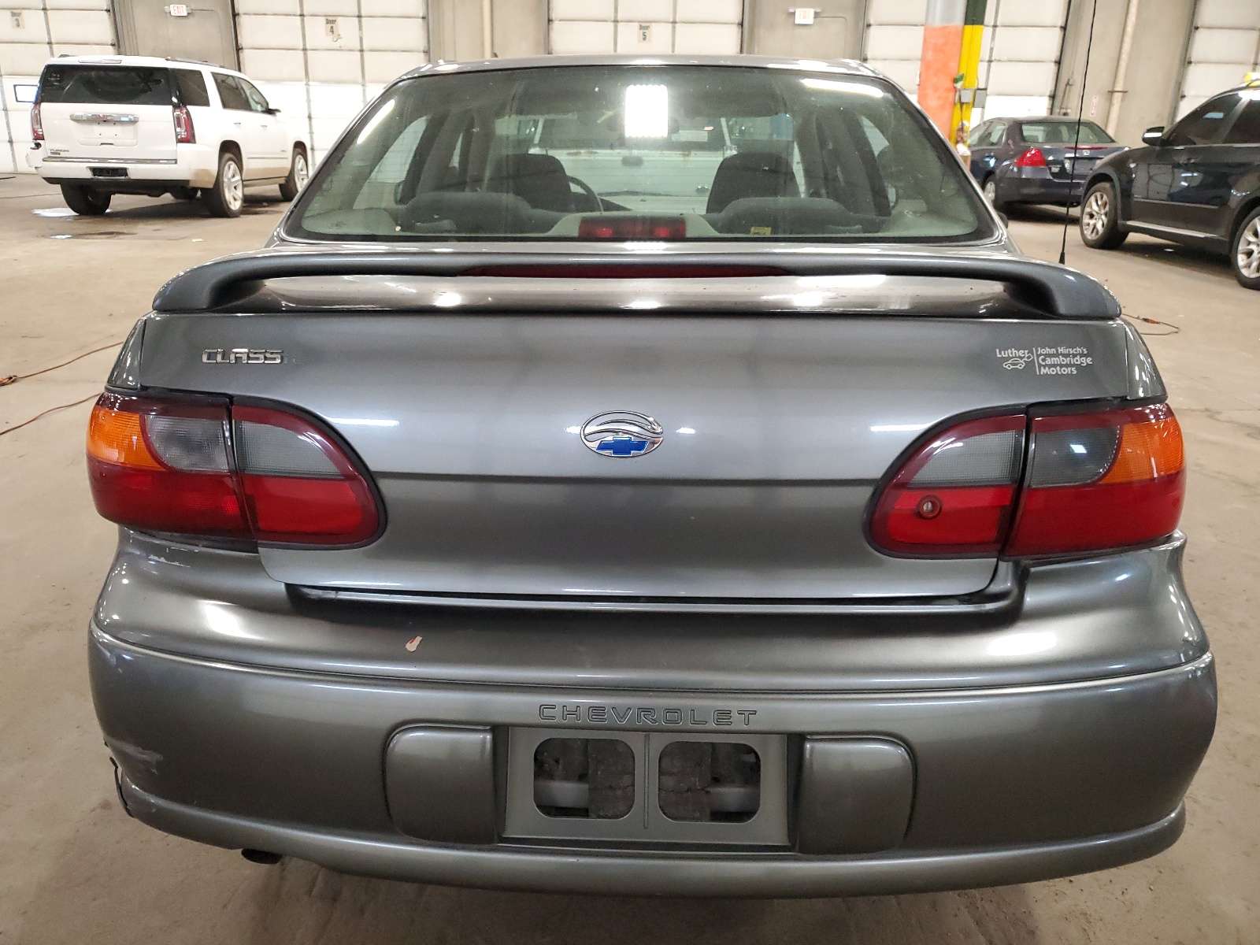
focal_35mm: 26
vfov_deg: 53.1
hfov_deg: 67.3
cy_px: 472
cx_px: 630
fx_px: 946
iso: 369
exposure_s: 1/60.2
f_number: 1.5
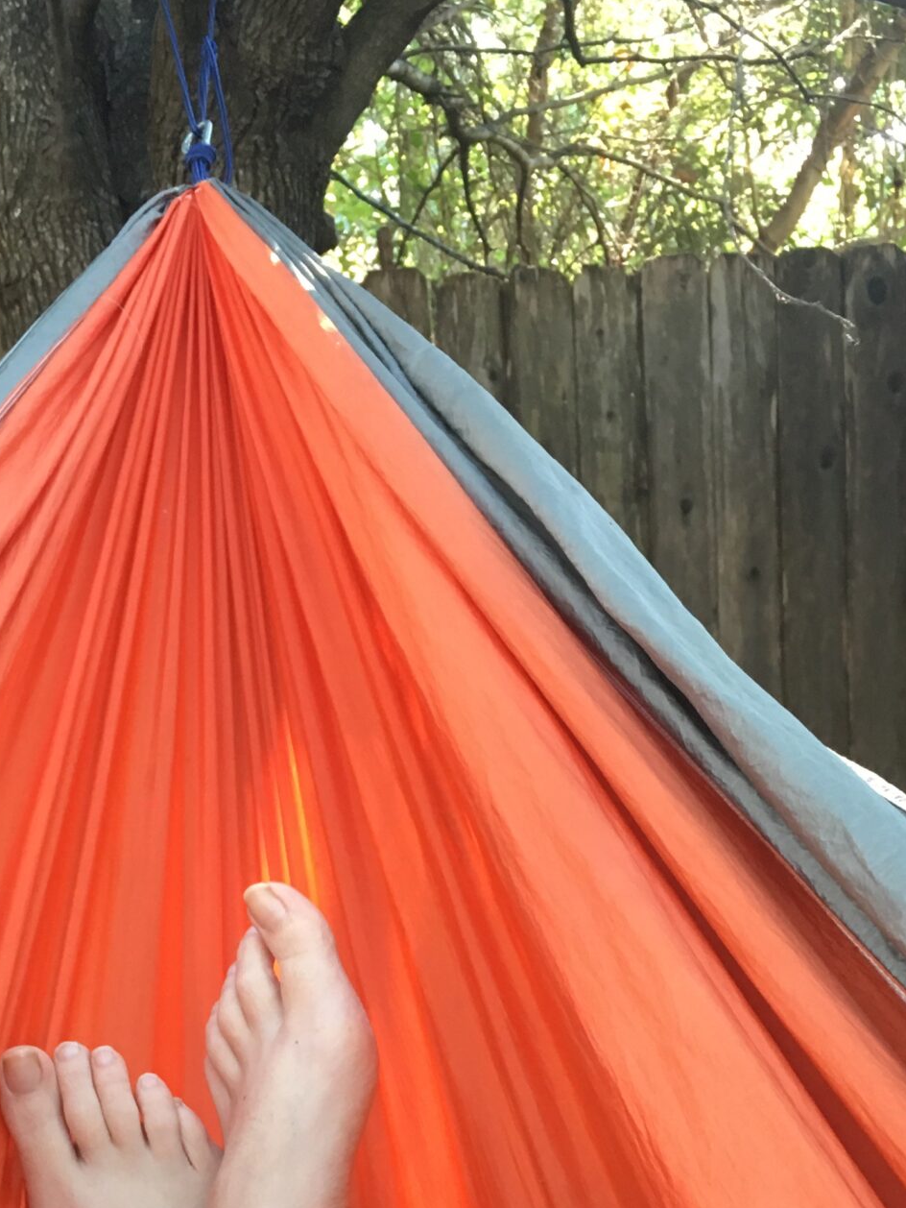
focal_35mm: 59
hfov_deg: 24.7
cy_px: 1196
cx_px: 293
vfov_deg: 30.5
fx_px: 2058
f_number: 2.2
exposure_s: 1/30
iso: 100
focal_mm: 4.15
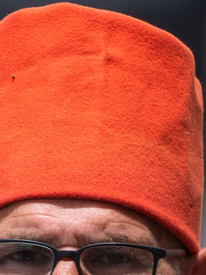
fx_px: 11574
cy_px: 457
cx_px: 55
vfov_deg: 1.4
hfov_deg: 1.0
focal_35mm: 1458
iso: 100
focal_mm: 210
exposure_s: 1/640
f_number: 5.3
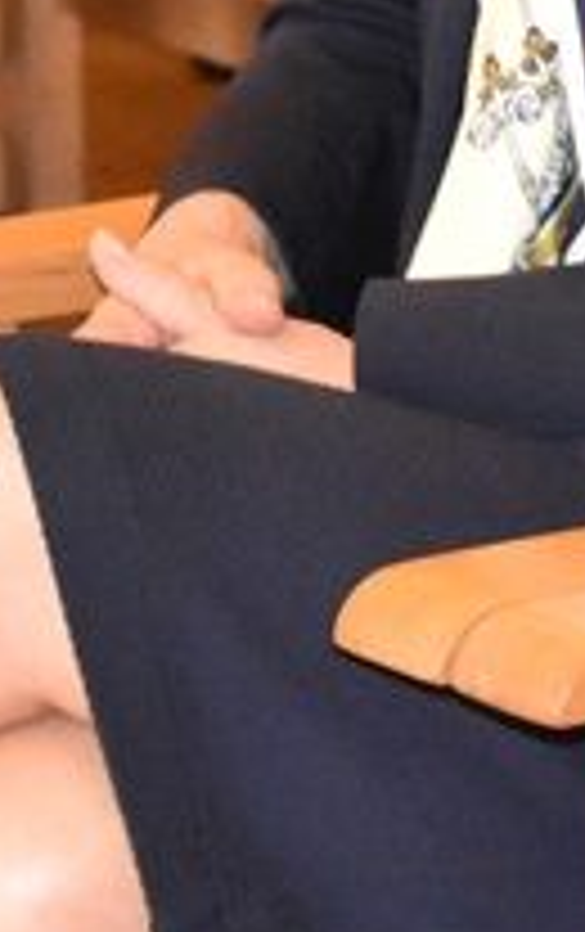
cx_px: 1076
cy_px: -133
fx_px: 10563
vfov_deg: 5.0
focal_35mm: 416
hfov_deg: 3.2
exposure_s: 1/100
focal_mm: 55
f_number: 8
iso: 6400
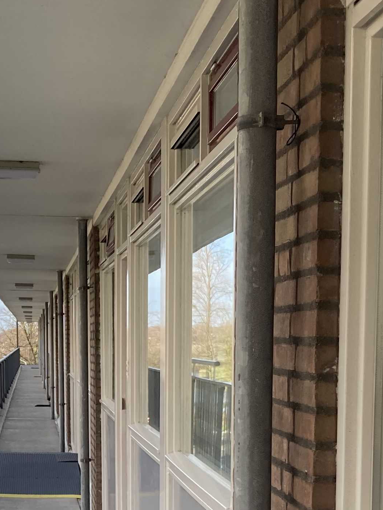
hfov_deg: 17.9
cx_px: -11
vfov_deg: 23.4
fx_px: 1180
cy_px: 507
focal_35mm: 80
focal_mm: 3.99
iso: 20
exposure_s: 1/335
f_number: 1.8
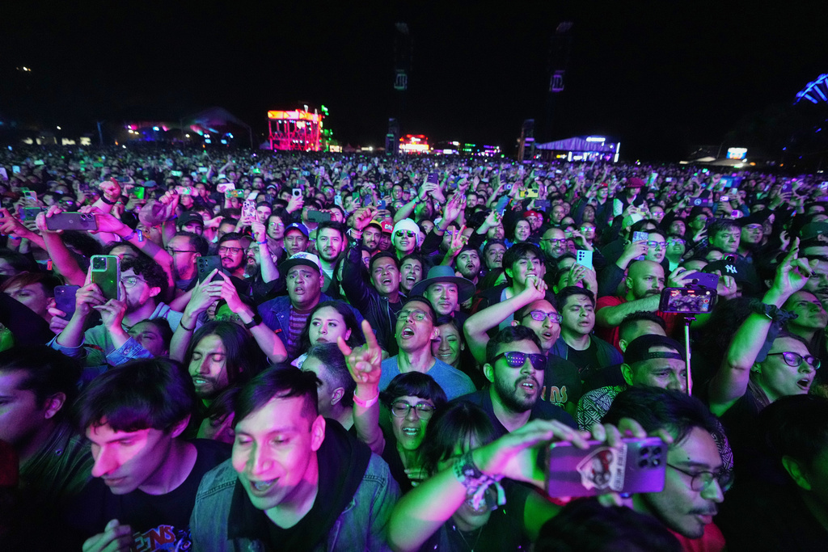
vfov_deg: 73.8
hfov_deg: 96.7
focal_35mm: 16
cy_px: 276
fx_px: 368
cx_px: 414
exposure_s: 1/800
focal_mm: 16
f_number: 2.8
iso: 6400
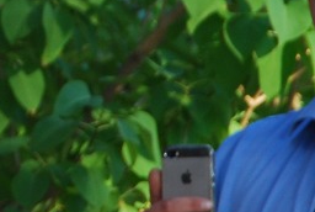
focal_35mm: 991
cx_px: -130
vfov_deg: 1.4
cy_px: -21
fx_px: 8693
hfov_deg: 2.1
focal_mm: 105
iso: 200
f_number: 5.6
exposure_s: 1/80
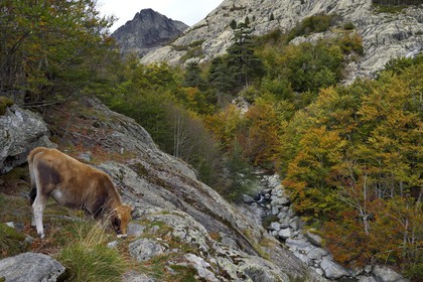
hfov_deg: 73.7
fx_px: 282
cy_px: 141
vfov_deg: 53.1
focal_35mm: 24
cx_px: 212
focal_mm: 24
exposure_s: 1/200
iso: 500
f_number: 16
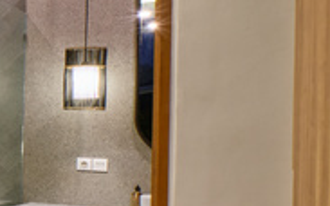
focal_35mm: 67
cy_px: 135
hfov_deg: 18.4
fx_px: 602
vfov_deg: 19.3
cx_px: -346
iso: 160
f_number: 16
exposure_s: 2
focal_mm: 10
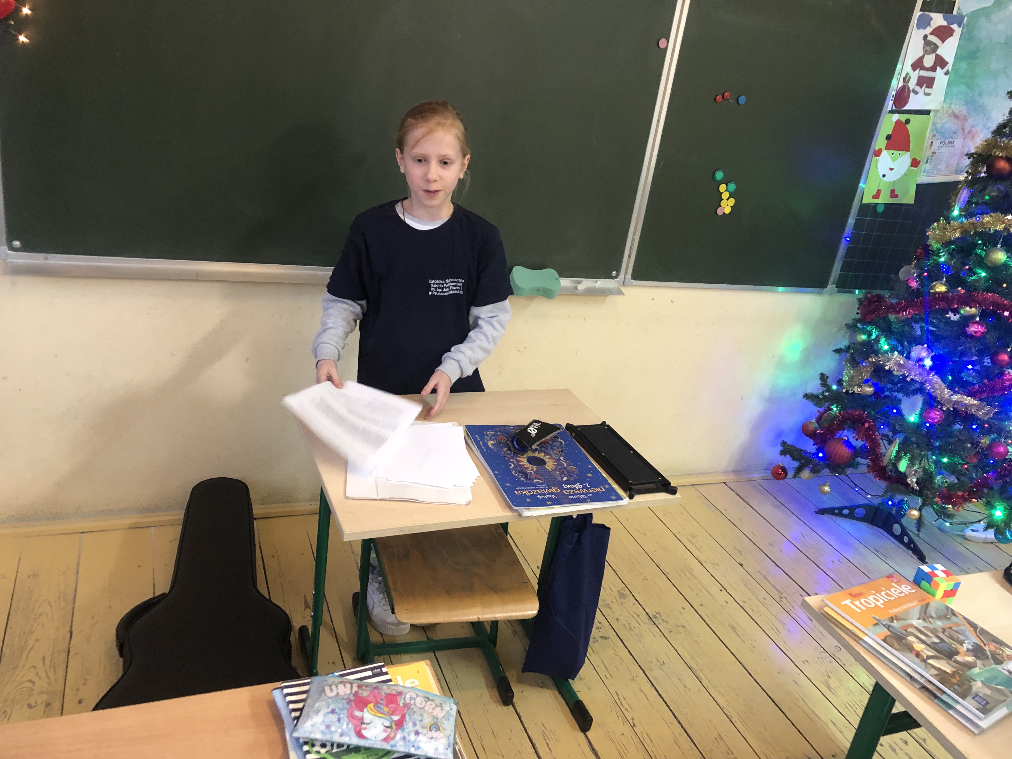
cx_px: 506
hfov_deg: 63.4
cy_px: 380
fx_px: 819
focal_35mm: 28
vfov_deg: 49.7
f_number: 1.8
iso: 100
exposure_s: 1/9
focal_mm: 3.99
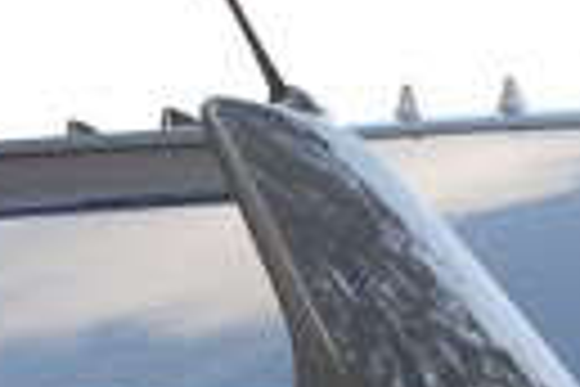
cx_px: 1081
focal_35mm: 519
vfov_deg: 2.6
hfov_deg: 3.9
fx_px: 8361
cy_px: 934
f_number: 4.5
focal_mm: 70
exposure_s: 1/400
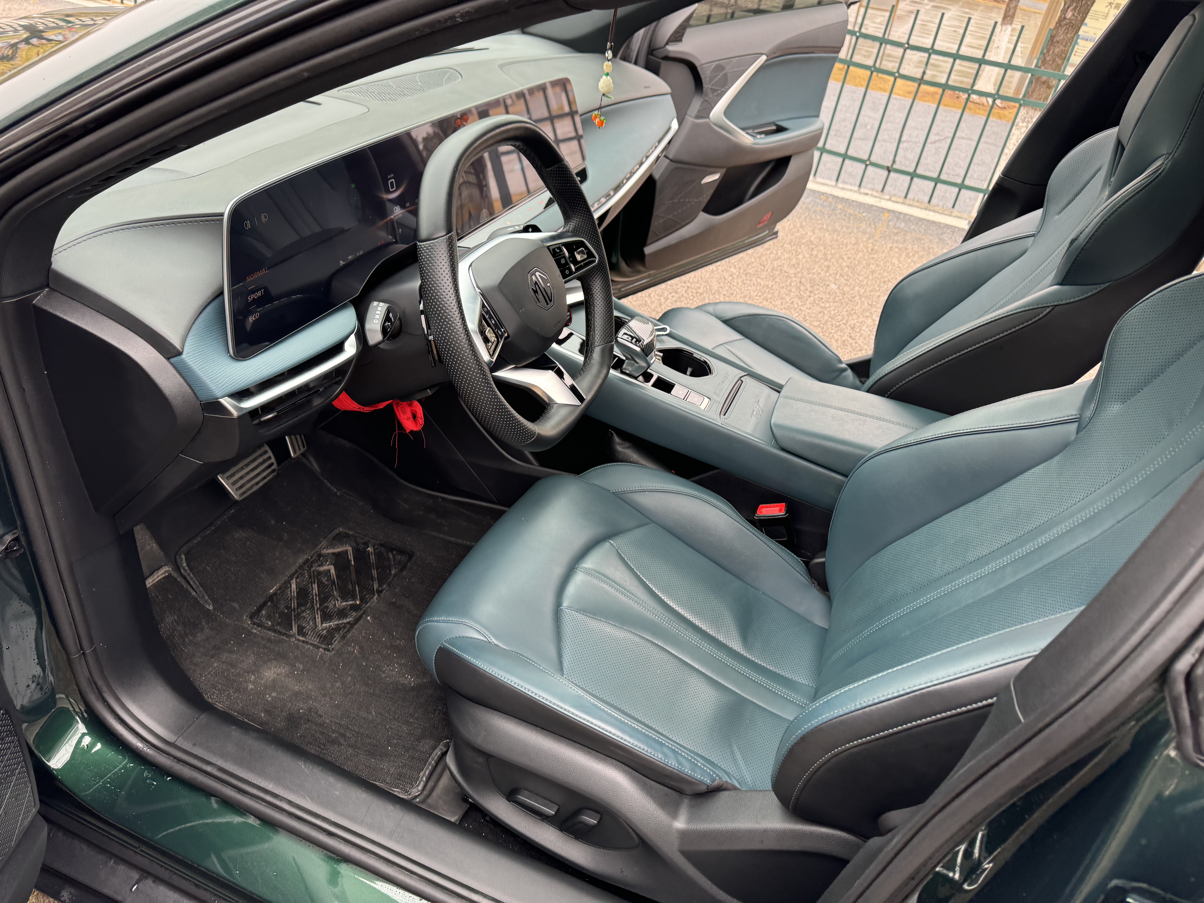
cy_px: 452
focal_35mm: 24
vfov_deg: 56.8
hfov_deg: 71.6
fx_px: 835
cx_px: 602
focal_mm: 6.76
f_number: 1.78
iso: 125
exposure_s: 1/121
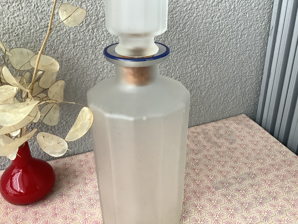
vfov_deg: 45.4
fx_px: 267
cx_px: 149
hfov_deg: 58.4
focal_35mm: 31
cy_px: 112
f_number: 2.4
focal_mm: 3.3
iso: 160
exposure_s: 1/60
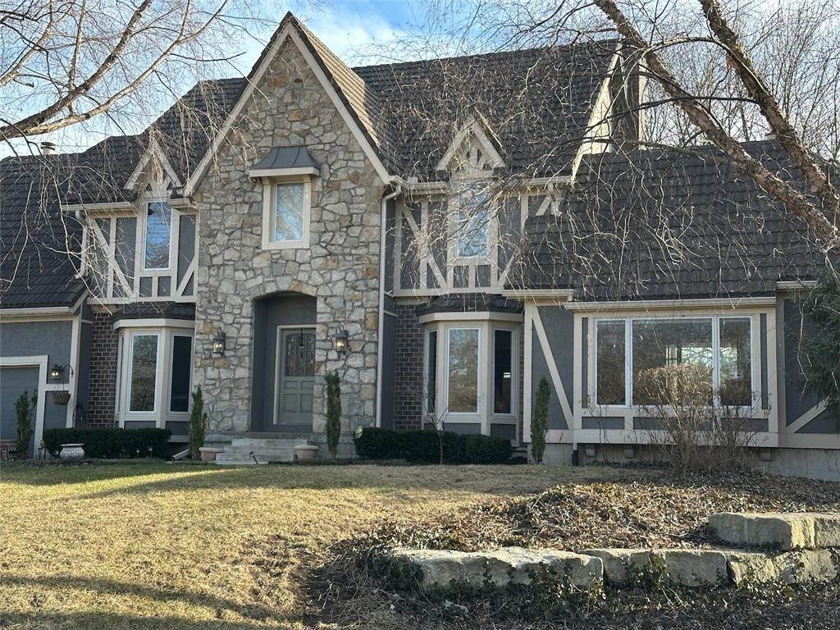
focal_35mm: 48
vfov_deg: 30.3
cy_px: 315
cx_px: 420
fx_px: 1165
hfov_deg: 39.7
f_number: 1.78
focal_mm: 6.86
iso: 64
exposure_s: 1/496
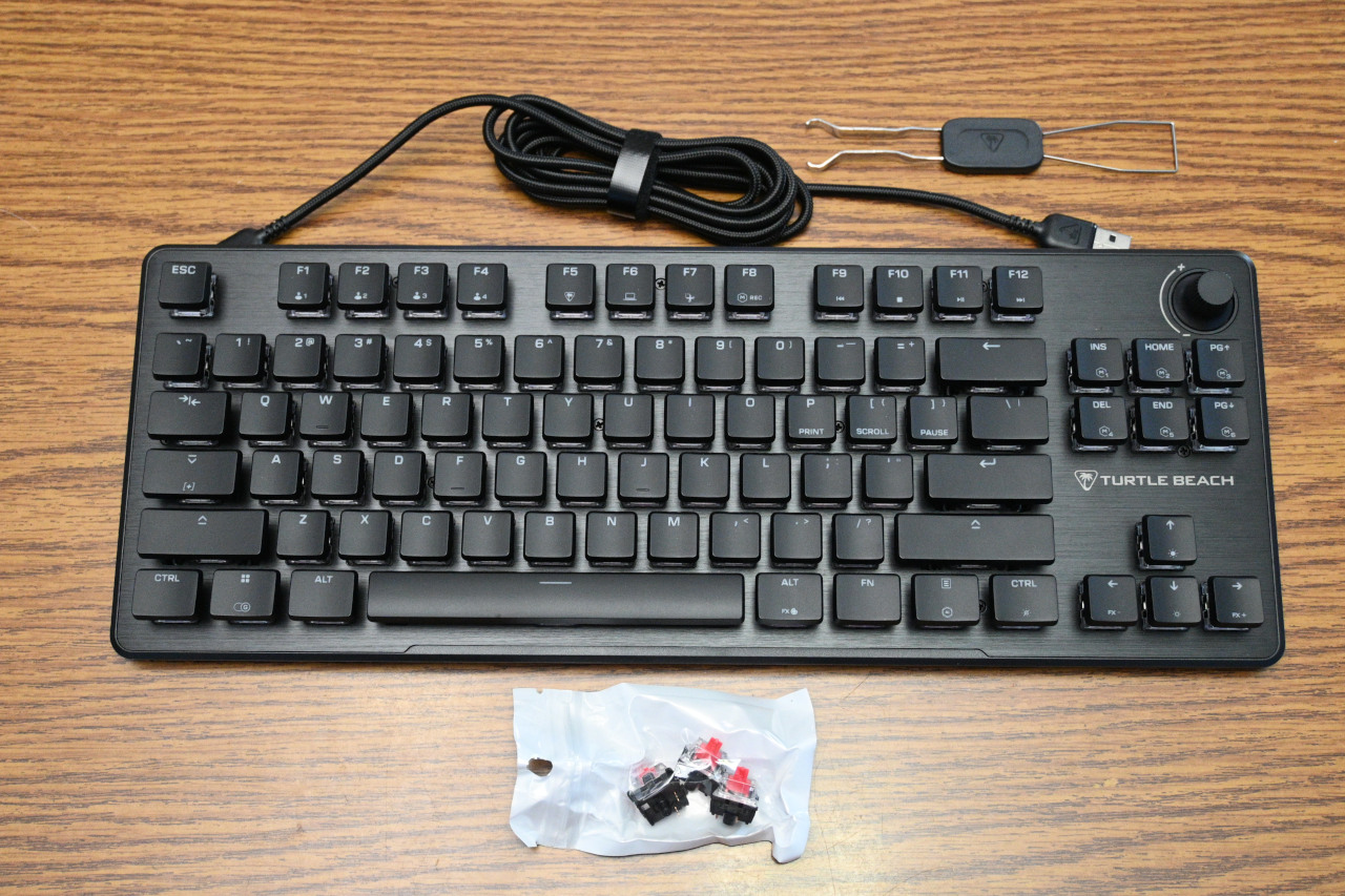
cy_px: 448
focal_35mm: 45
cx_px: 672
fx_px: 1681
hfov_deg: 43.6
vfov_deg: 29.9
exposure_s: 1/60
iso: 3200
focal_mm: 30
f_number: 4.8
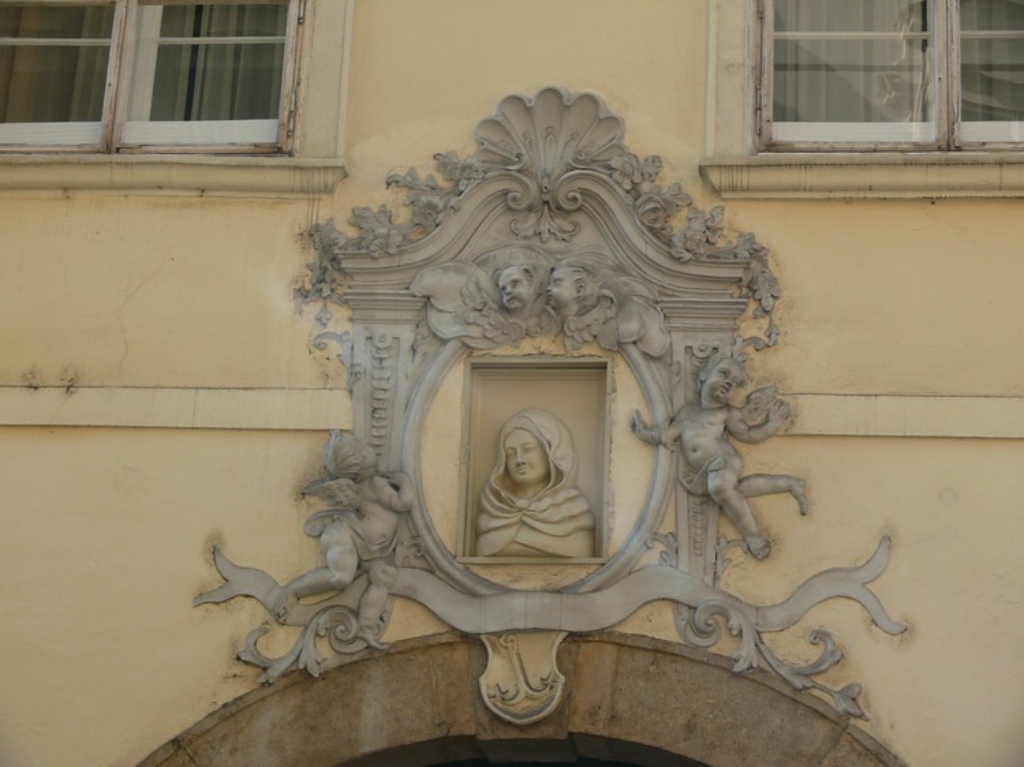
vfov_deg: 19.1
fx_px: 2277
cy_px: 384
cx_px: 512
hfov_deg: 25.3
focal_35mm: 77
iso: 100
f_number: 4
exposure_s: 1/100
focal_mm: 16.3
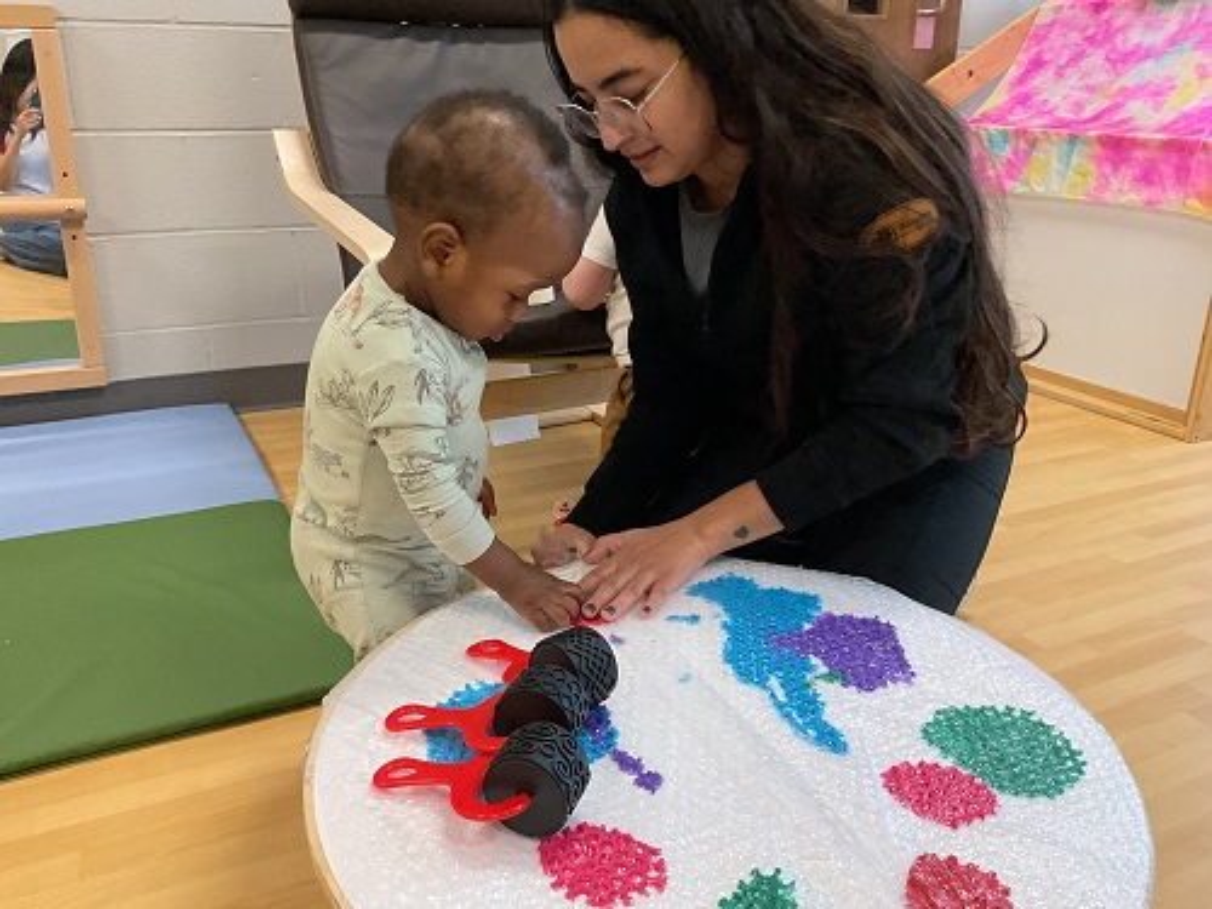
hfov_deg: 61.7
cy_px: 454
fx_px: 1015
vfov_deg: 48.2
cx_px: 606
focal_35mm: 29
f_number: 1.8
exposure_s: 1/60
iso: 125
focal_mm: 3
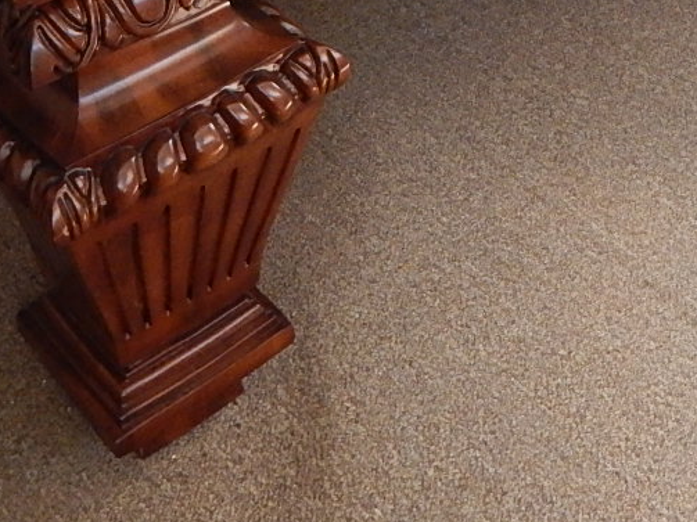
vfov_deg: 19.0
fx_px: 1409
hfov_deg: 27.8
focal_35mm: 70
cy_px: -202
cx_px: 369
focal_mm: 4
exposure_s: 1/30
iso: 400
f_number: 3
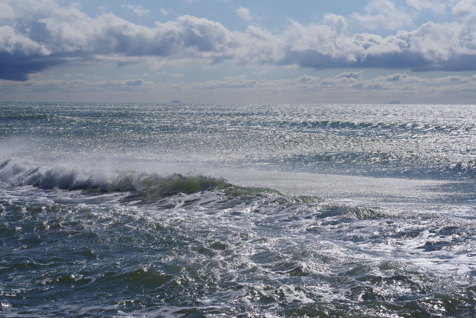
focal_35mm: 85
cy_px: 159
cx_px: 238
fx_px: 1124
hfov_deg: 23.9
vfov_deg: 16.1
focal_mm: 85
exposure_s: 1/5000
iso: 1600
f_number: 16
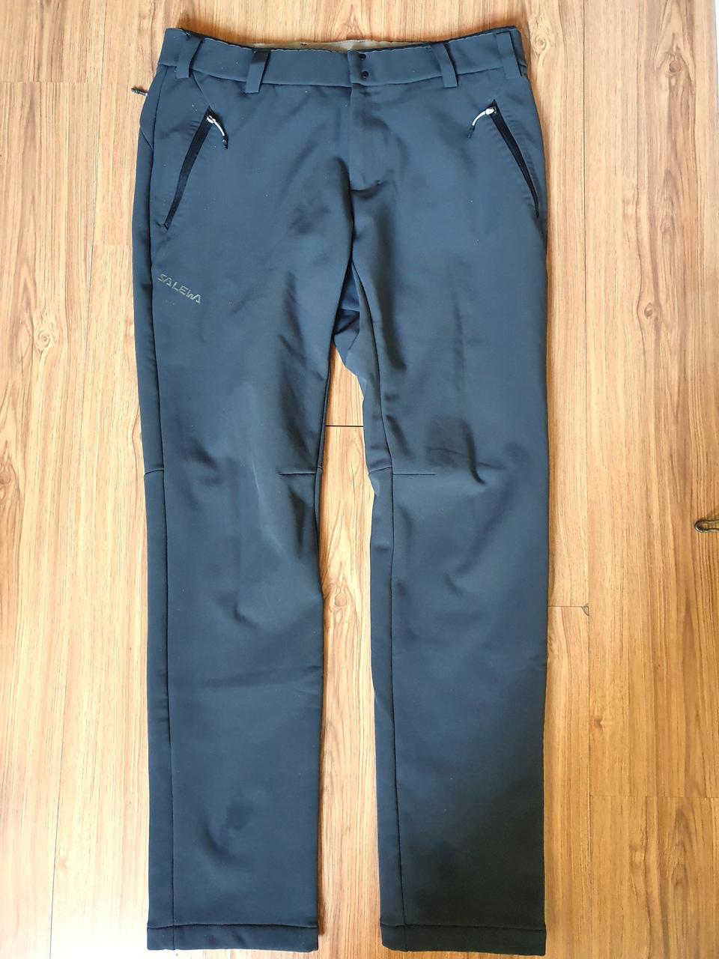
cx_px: 360
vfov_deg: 67.3
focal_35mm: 26
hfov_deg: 53.1
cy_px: 480
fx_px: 720
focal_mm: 4.32
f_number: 1.5
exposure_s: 1/40
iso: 400
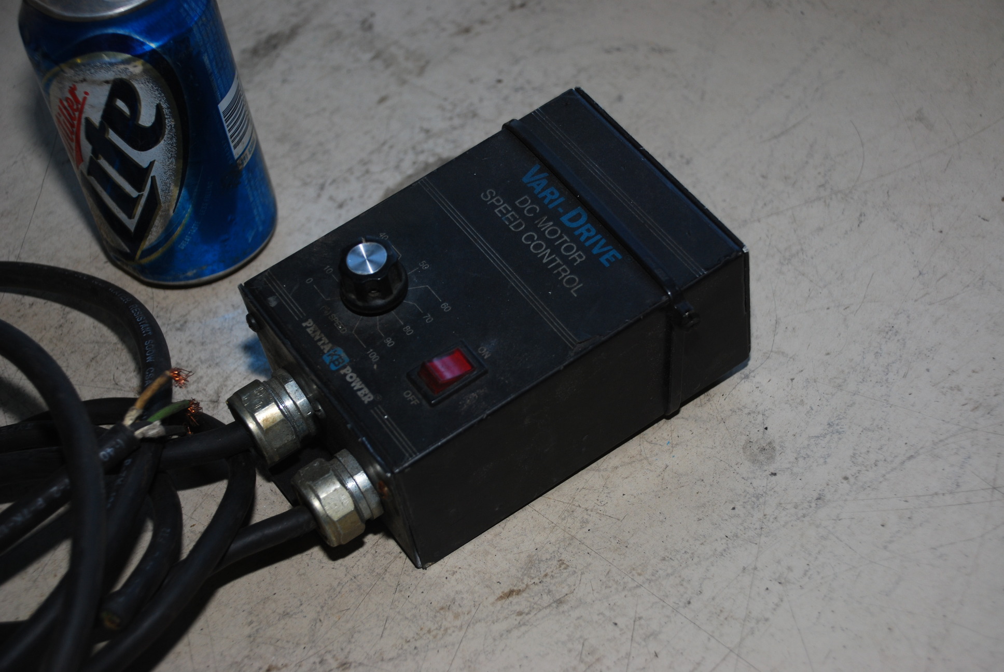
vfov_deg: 20.7
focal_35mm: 66
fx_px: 1843
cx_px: 502
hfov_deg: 30.5
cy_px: 336
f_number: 4.8
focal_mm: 44
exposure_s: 1/60
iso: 200
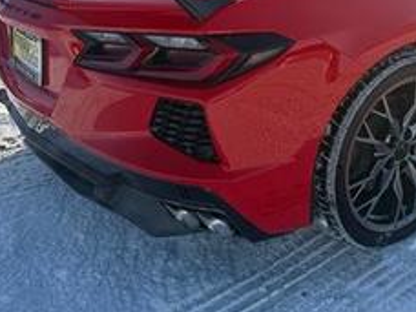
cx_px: 367
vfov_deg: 27.0
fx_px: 637
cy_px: 62
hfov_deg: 34.4
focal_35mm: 53
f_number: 1.78
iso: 80
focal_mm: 6.76
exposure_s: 1/3279
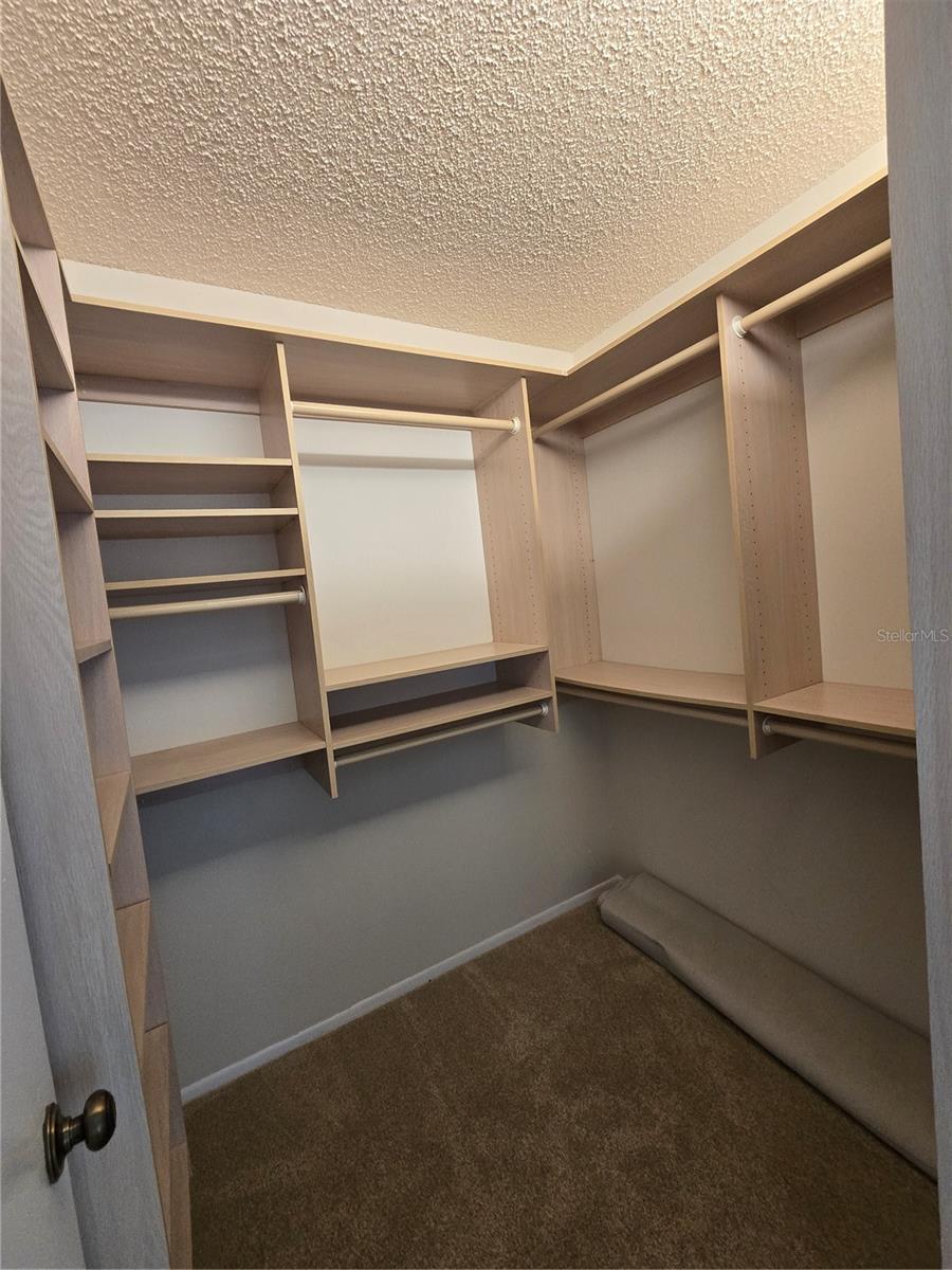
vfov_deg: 106.2
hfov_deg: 89.9
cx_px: 476
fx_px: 477
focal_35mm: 13
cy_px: 635
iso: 320
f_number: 2.2
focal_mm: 2.2
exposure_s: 1/60
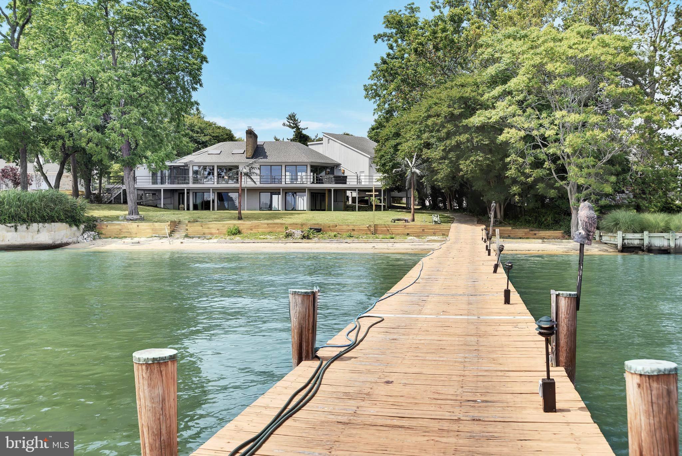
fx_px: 663
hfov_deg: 54.4
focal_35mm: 35
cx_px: 341
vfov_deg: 37.9
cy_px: 228
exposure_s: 1/1250
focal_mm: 35
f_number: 8
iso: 400
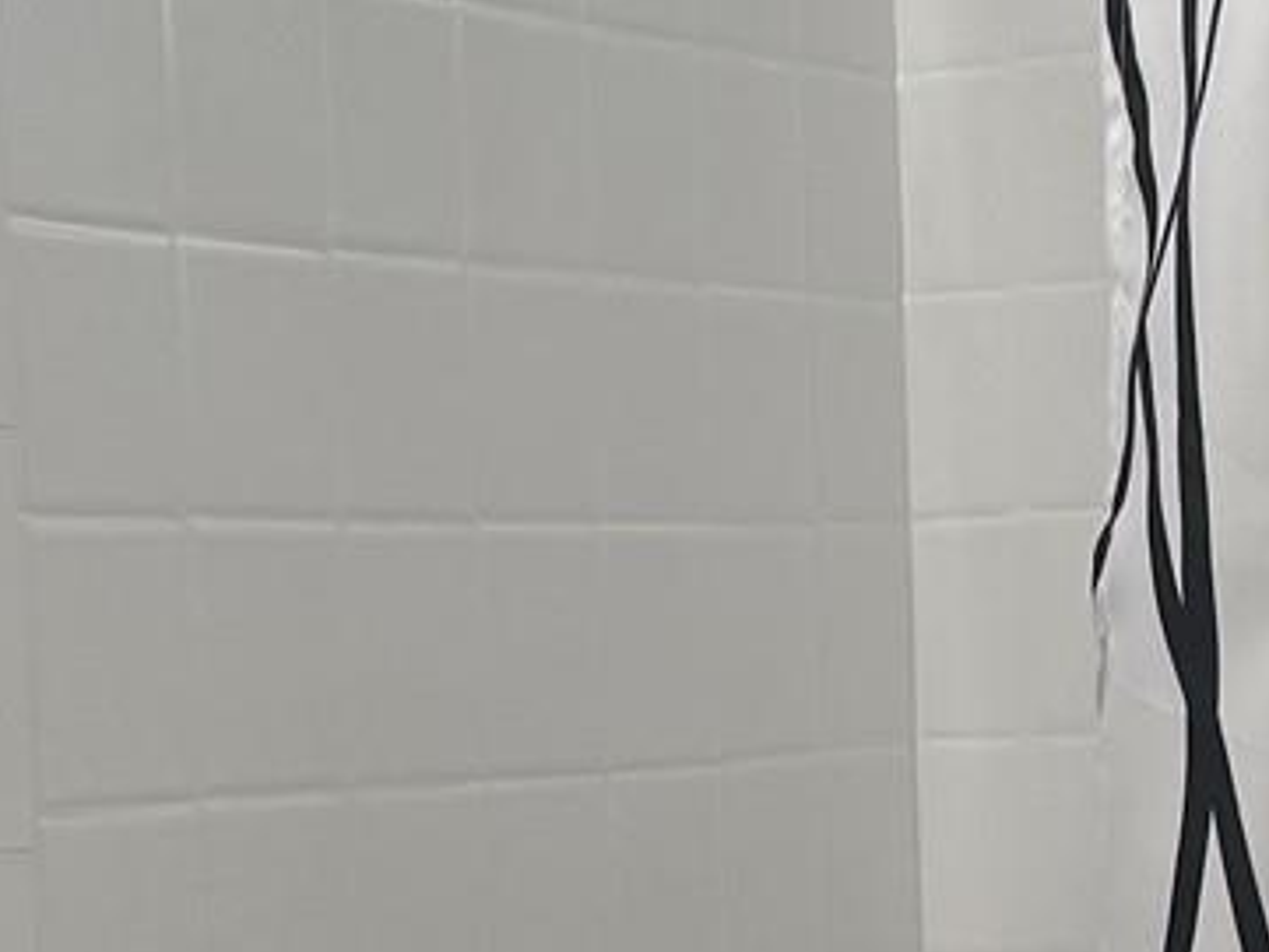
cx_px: 327
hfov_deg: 14.4
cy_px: 783
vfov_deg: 10.9
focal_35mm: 136
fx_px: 4987
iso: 160
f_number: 1.78
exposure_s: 1/228
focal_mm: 6.76
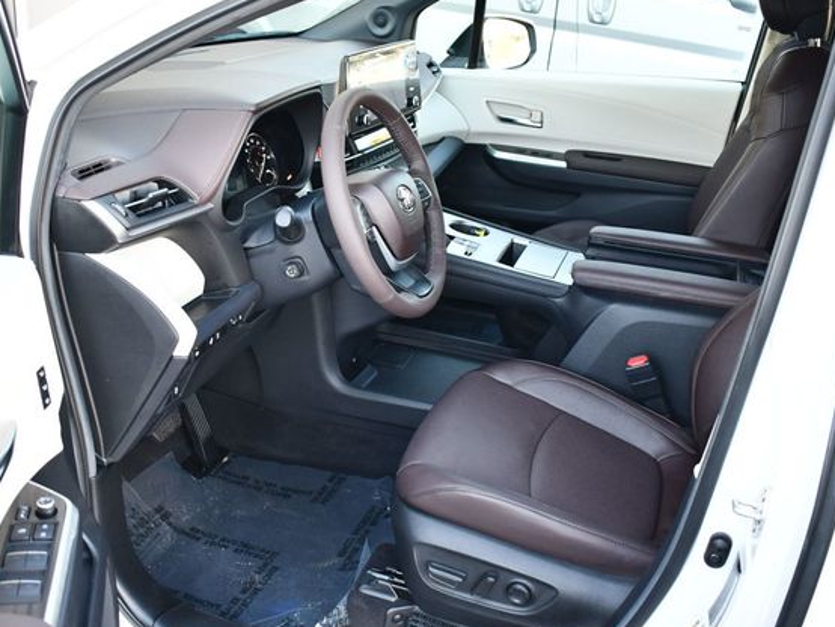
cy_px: 318
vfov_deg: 36.0
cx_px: 384
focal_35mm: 40
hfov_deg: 46.7
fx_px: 965
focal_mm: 18
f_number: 3.5
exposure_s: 1/160
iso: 800
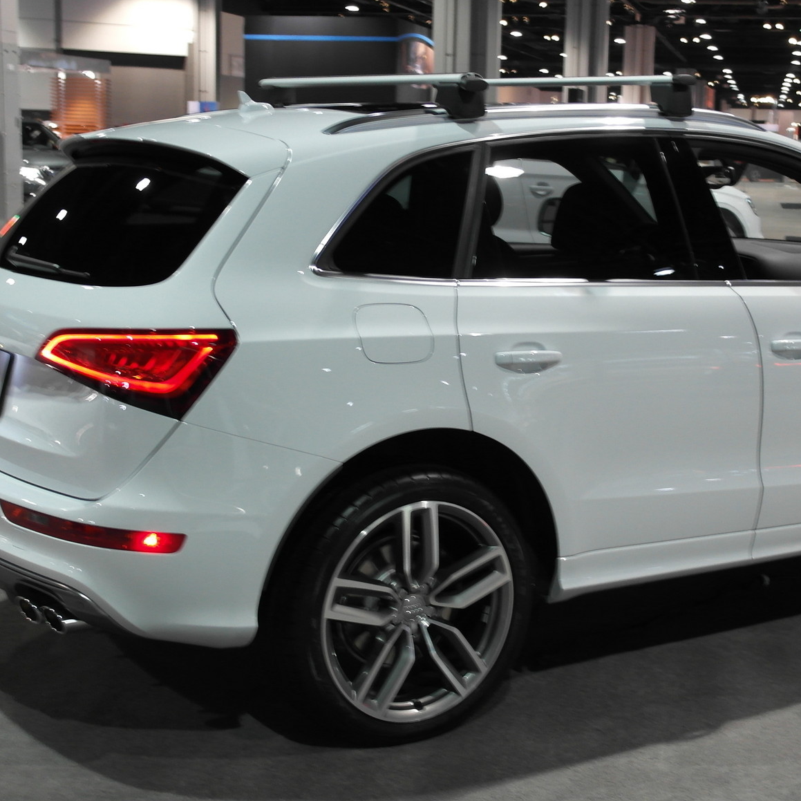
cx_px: 488
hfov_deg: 31.0
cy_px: 369
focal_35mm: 55
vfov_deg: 31.1
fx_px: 1440
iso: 400
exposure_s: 1/25
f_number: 3.5
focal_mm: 20
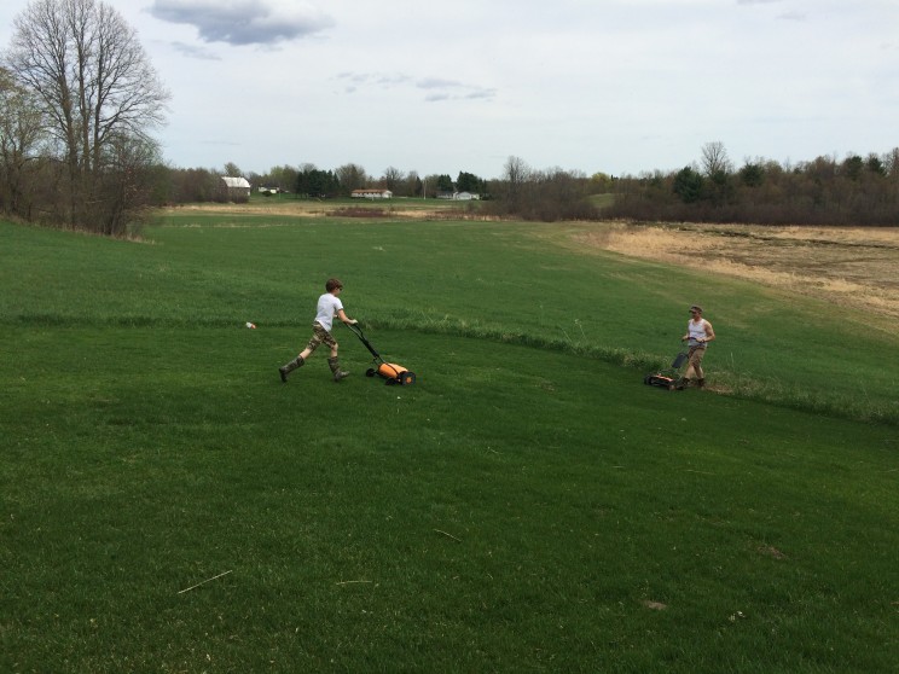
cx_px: 450
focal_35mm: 29
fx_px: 753
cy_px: 337
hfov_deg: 61.7
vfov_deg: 48.2
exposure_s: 1/2740
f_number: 2.2
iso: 32
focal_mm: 4.15
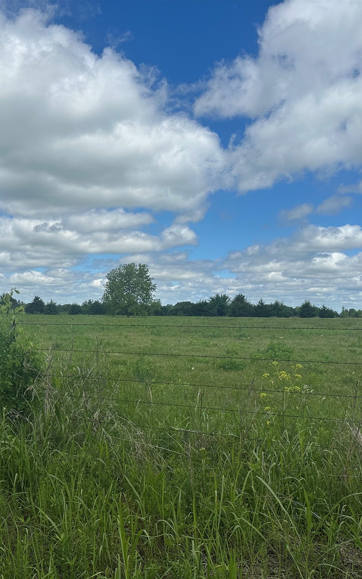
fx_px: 536
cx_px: 115
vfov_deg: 56.7
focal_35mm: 34
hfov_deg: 36.8
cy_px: 290
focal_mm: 6.86
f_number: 1.78
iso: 80
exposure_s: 1/8929
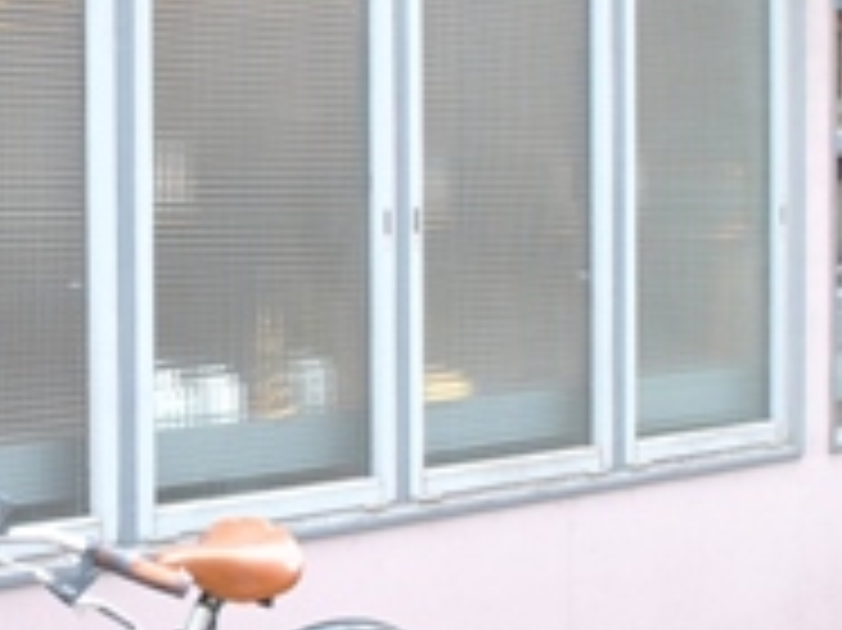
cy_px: 328
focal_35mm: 99
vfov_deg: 14.9
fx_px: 2407
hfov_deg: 19.4
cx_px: 68
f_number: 5.6
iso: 450
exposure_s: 1/60
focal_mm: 20
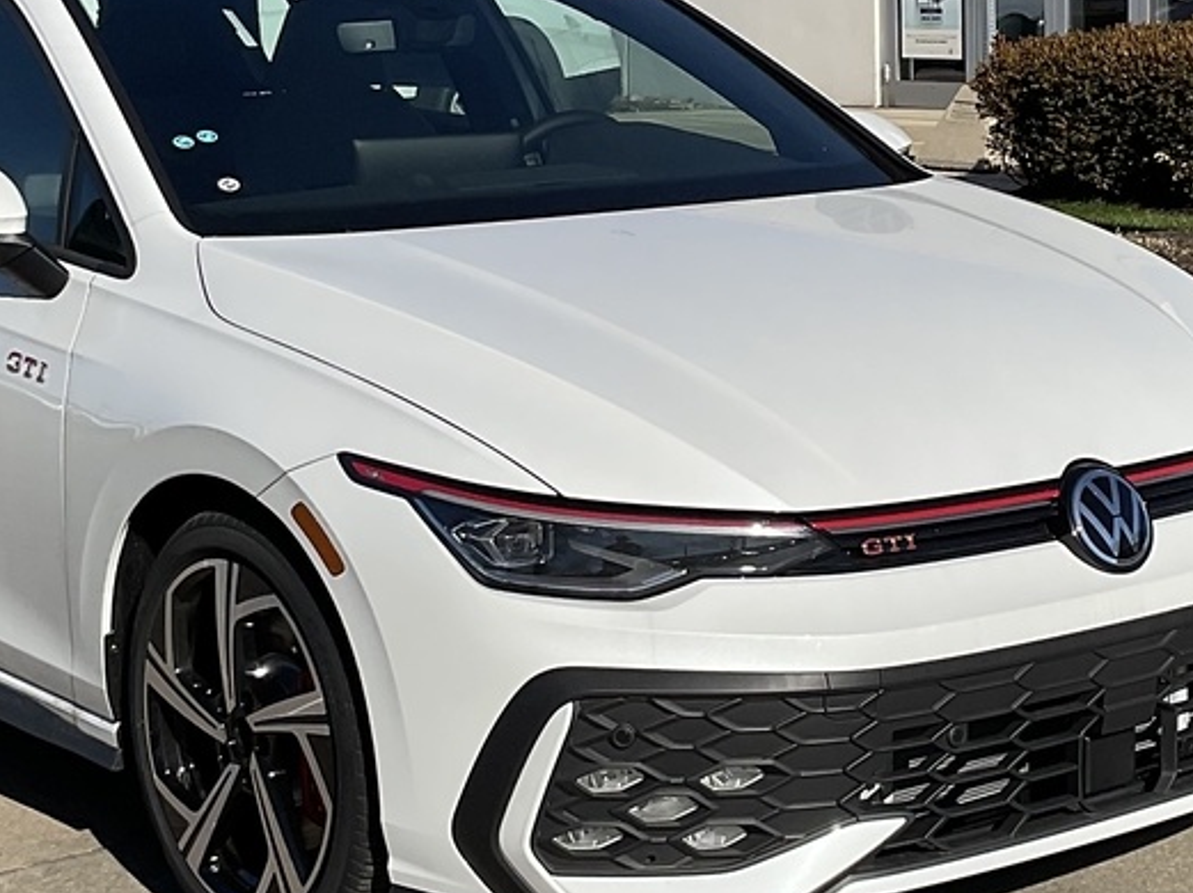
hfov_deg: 33.7
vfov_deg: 25.6
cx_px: 694
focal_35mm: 57
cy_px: 406
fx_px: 1963
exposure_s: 1/3125
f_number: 1.8
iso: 16
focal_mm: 3
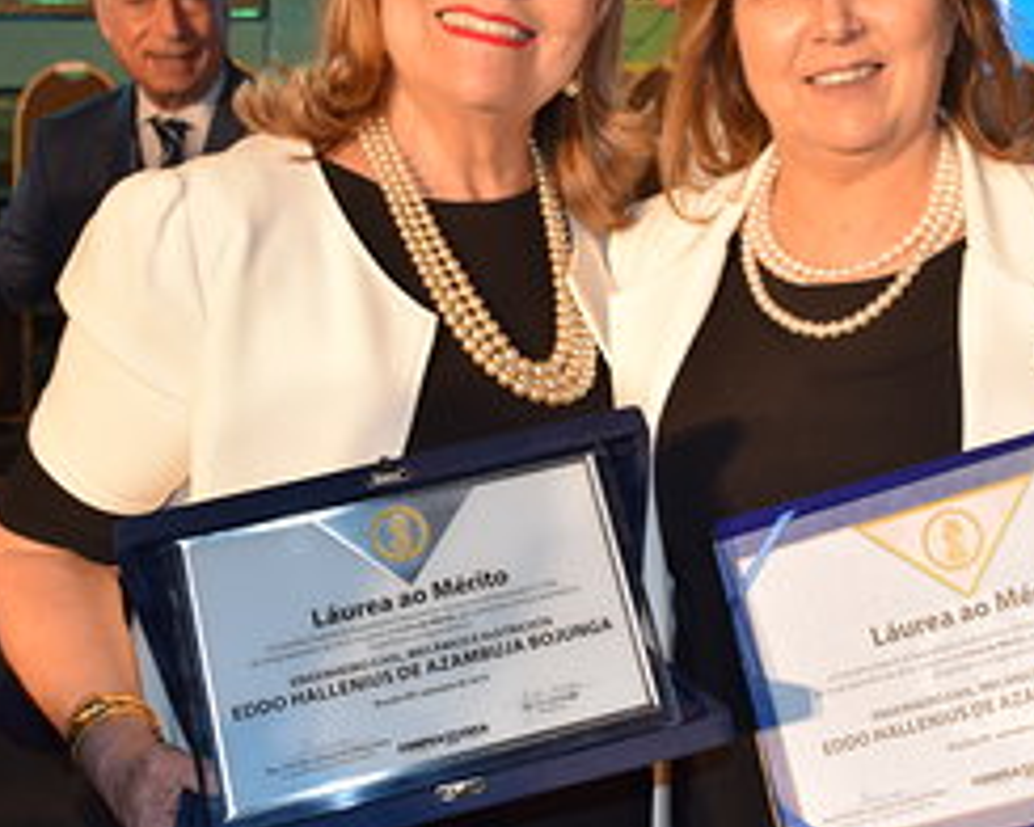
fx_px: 1622
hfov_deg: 35.0
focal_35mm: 53
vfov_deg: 28.6
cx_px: 692
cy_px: 365
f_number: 5
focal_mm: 18
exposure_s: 1/100
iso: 800
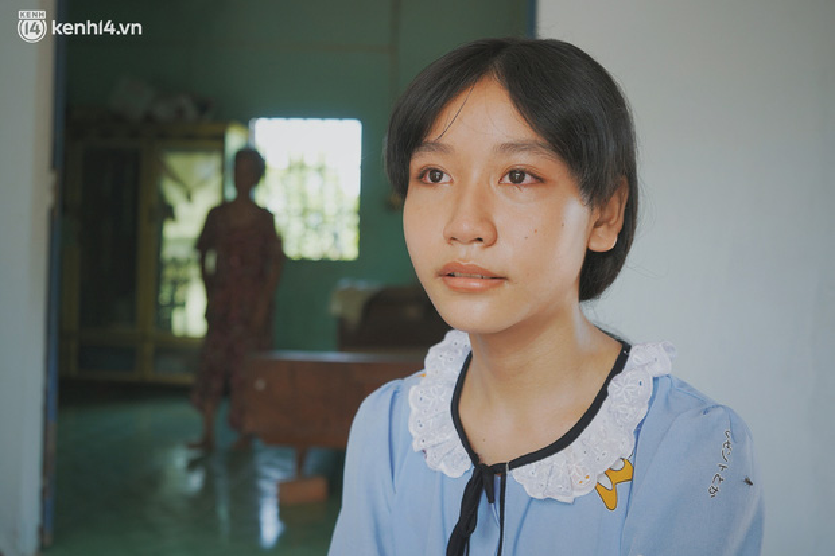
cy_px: 278
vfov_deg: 35.0
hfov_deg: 50.7
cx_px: 418
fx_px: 881
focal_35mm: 38
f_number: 4
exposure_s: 1/160
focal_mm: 38
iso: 250
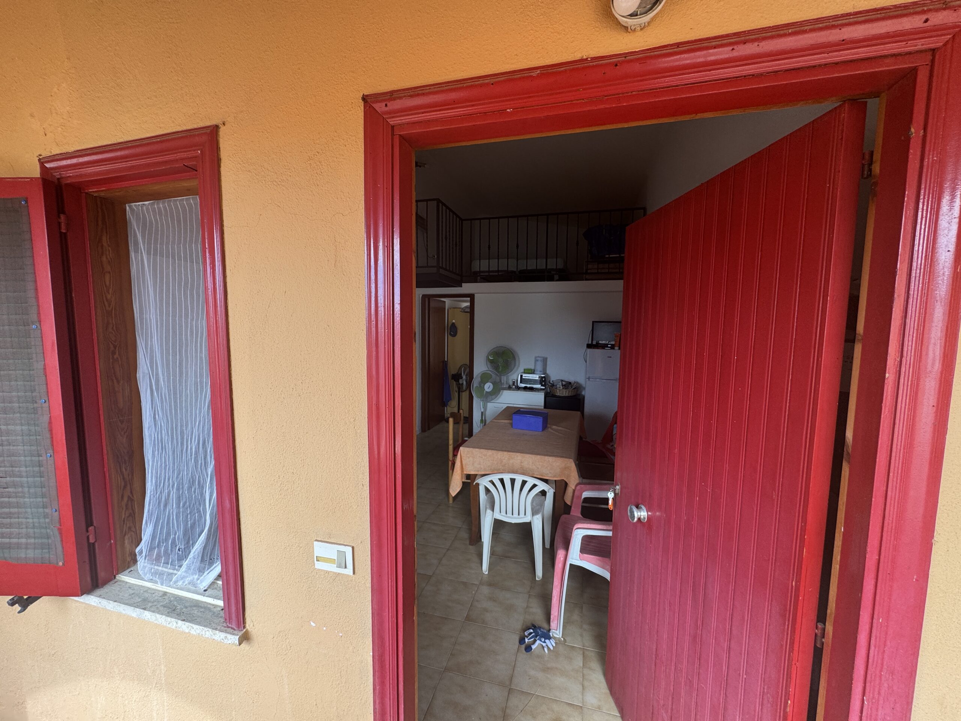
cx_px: 480
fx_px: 389
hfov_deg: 102.1
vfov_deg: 85.7
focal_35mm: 14
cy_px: 360
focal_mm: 2.22
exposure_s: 1/99
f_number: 2.2
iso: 64
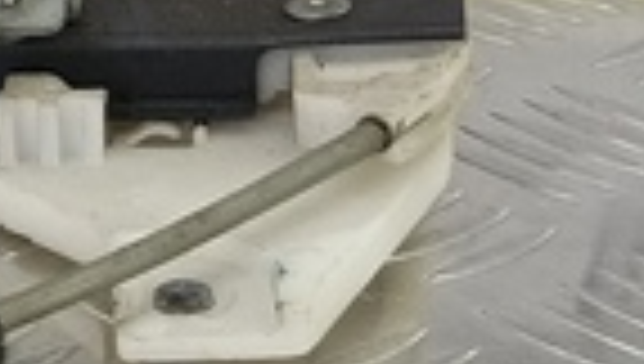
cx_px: -1076
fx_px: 3062
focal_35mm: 179
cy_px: 229
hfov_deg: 10.0
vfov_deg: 6.8
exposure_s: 1/50
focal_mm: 4.11
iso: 146
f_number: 1.6
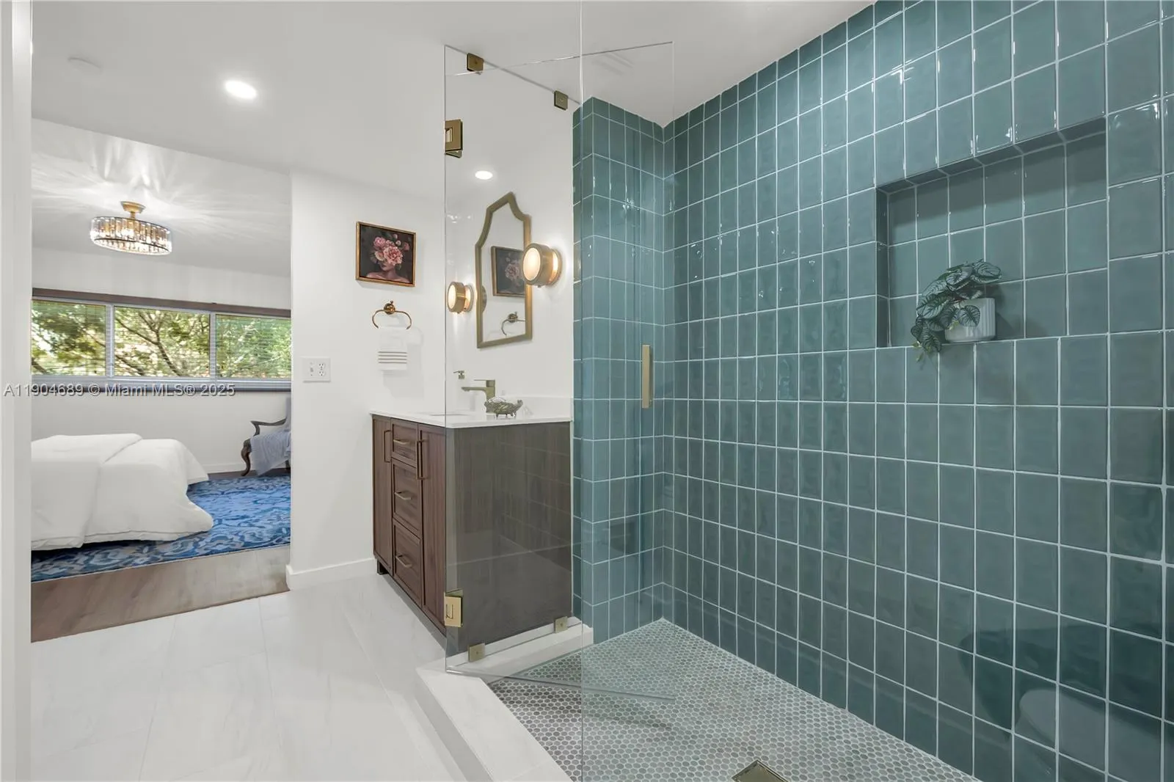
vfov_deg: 77.3
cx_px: 587
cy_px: 391
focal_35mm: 15
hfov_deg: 100.4
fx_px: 489
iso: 320
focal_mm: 15
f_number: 8
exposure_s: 1/8
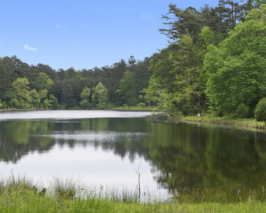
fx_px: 517
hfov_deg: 28.6
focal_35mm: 66
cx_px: 85
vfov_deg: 23.3
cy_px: 110
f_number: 10
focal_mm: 39.4
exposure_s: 1/320
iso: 400
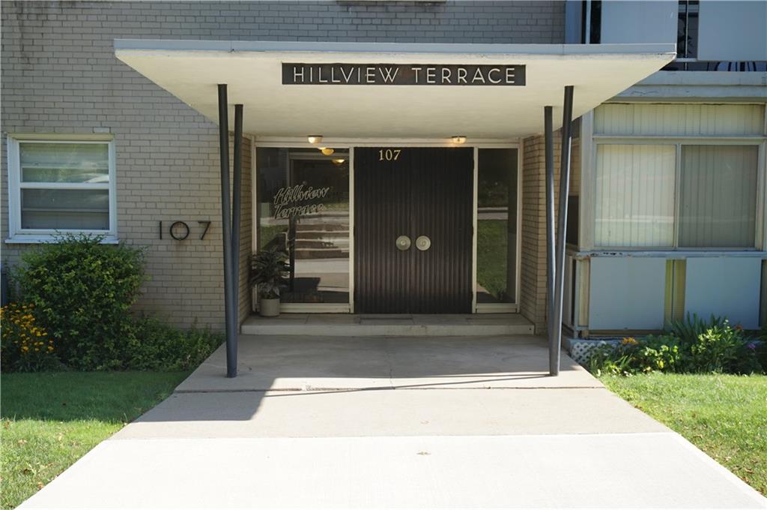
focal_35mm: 40
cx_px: 384
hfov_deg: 48.0
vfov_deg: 32.9
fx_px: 862
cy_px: 255
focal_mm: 27
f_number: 5.6
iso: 100
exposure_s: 1/200
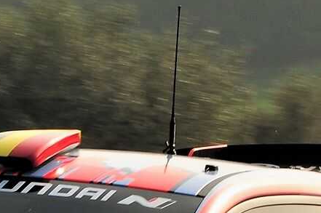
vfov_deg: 2.1
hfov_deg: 3.2
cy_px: 368
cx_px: -69
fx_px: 5816
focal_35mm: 653
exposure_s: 1/320
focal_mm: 80
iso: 200
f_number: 11
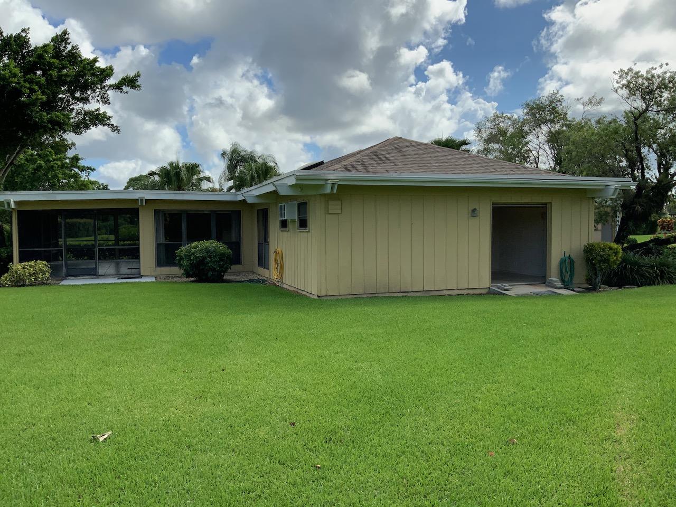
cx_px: 338
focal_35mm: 29
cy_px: 254
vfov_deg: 48.2
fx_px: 566
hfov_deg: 61.7
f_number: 1.8
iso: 20
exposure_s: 1/1984
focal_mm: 3
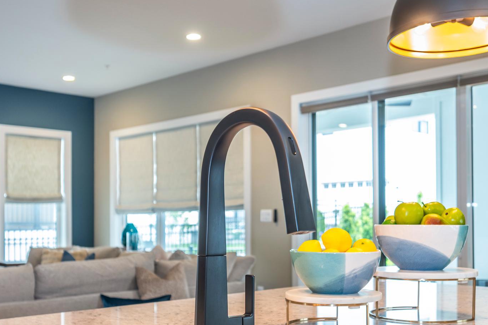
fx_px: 610
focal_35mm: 45
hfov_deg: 43.6
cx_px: 254
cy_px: 219
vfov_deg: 29.6
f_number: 4
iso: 160
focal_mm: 30
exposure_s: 1/20
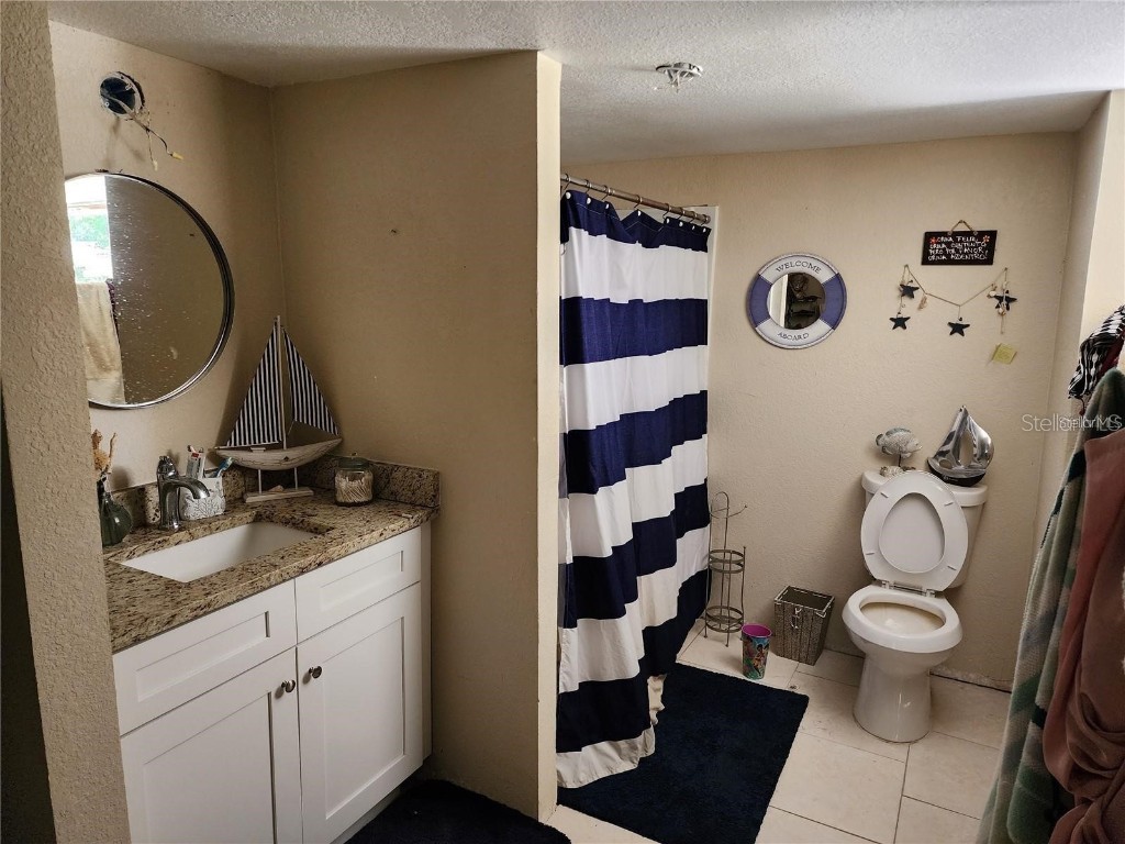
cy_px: 422
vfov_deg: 58.9
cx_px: 562
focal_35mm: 23
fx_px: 747
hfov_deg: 73.9
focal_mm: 6.4
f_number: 1.8
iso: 640
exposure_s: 1/120
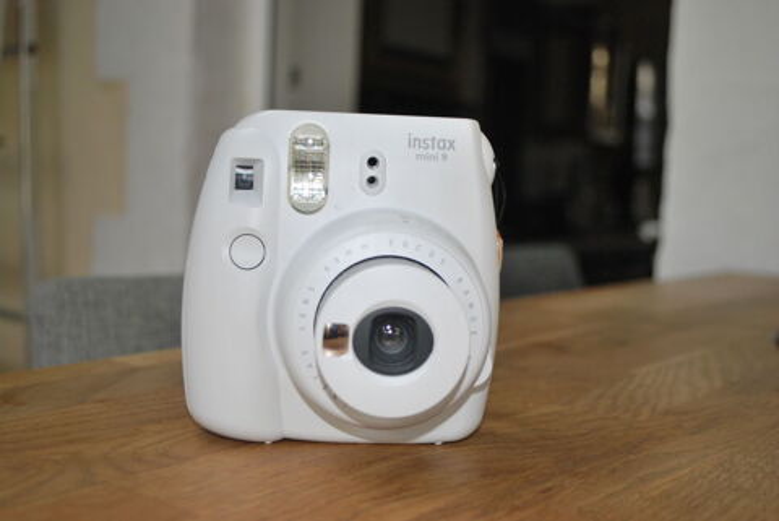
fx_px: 975
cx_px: 390
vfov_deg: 29.9
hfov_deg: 43.6
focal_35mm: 45
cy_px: 260
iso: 400
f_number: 5
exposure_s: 1/200
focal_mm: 30
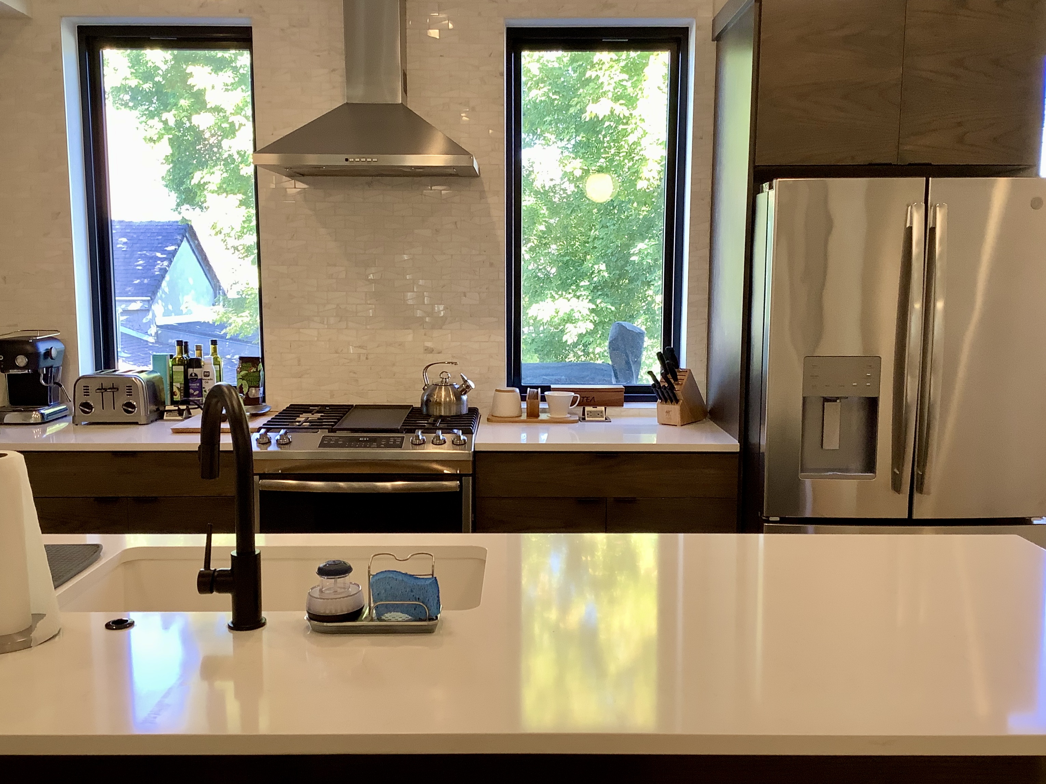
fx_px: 937
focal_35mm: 31
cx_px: 523
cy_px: 392
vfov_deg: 45.4
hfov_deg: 58.4
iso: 64
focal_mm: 3.3
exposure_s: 1/60
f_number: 2.4
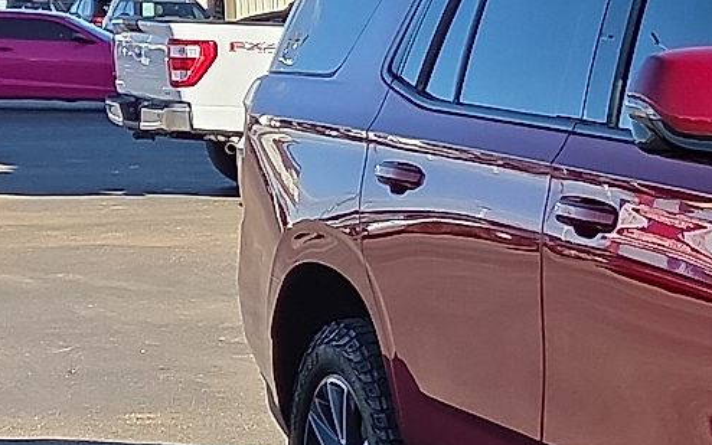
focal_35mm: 127
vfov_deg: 10.3
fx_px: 2465
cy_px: 403
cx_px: 1146
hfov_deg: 14.9
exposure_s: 1/1250
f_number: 1.8
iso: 25
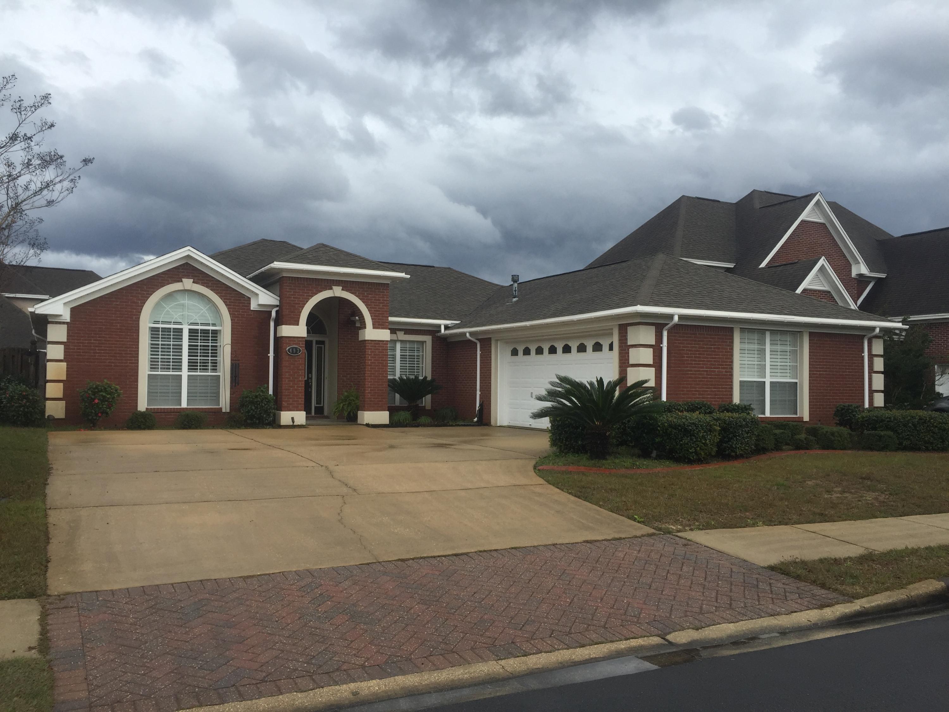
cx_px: 474
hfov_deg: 61.7
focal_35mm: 29
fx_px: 795
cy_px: 356
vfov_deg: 48.2
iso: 32
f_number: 2.2
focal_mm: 4.15
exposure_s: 1/1163
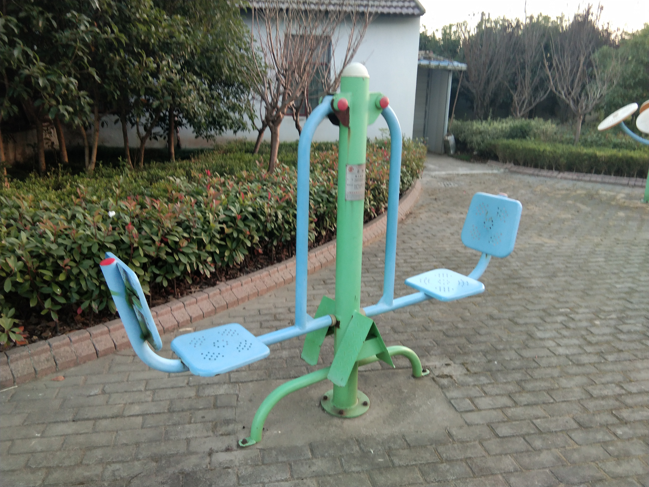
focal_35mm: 31
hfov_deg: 58.4
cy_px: 244
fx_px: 581
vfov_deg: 45.4
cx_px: 324
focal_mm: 3.69
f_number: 2.2
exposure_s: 1/50
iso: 125
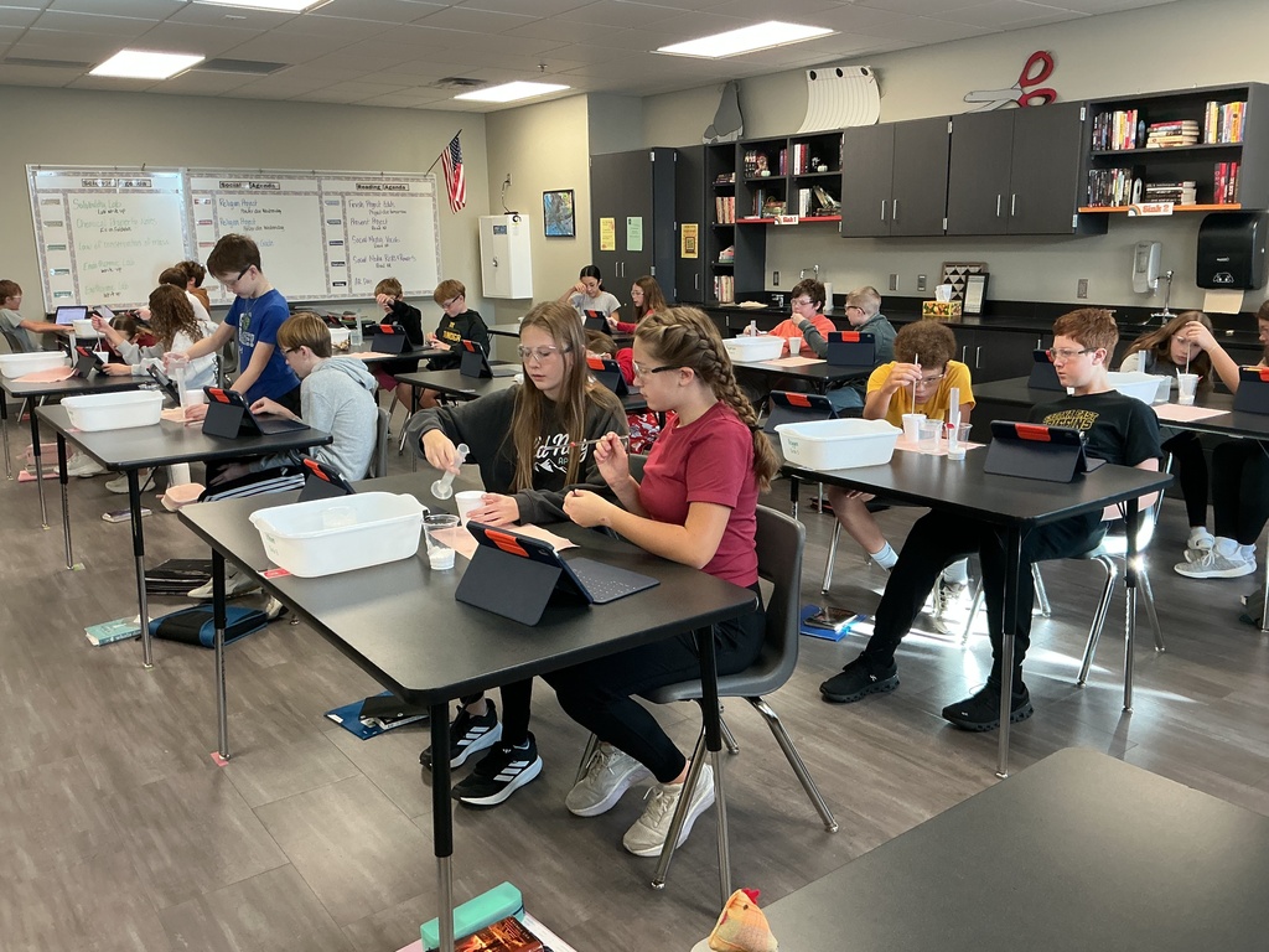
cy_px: 476
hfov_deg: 61.7
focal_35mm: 29
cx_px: 634
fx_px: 1063
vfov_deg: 48.2
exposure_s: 1/60
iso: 100
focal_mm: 3
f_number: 1.8
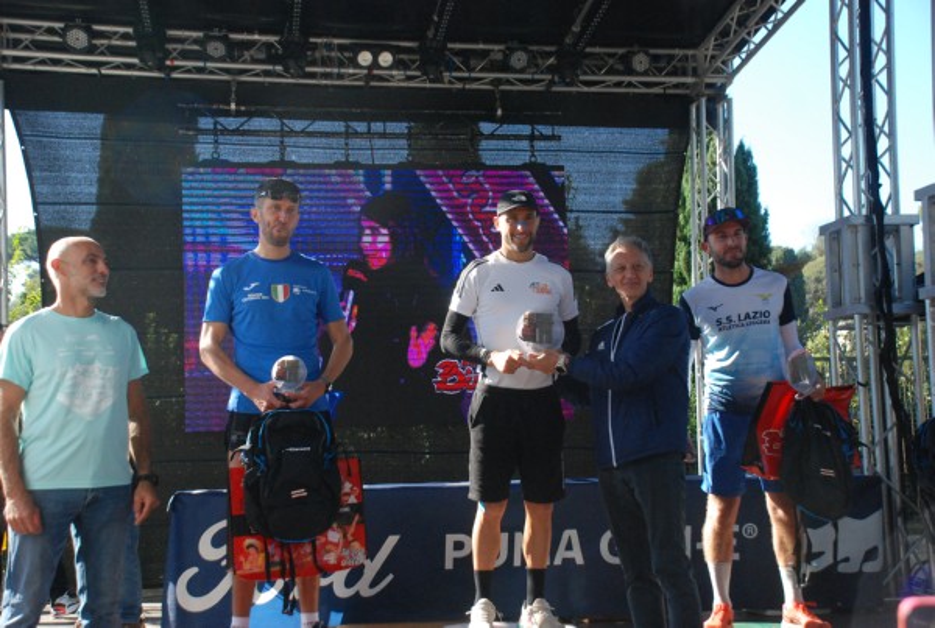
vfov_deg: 28.2
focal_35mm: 48
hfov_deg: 41.0
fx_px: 1249
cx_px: 468
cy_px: 314
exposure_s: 1/1000
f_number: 4.5
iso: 1000
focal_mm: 32
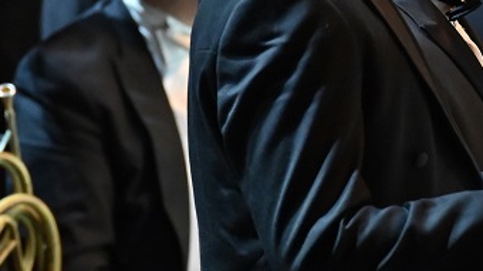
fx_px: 17732
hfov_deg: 1.6
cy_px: -128
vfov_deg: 0.9
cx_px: 499
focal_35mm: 1385
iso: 3200
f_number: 4
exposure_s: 1/160
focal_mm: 300
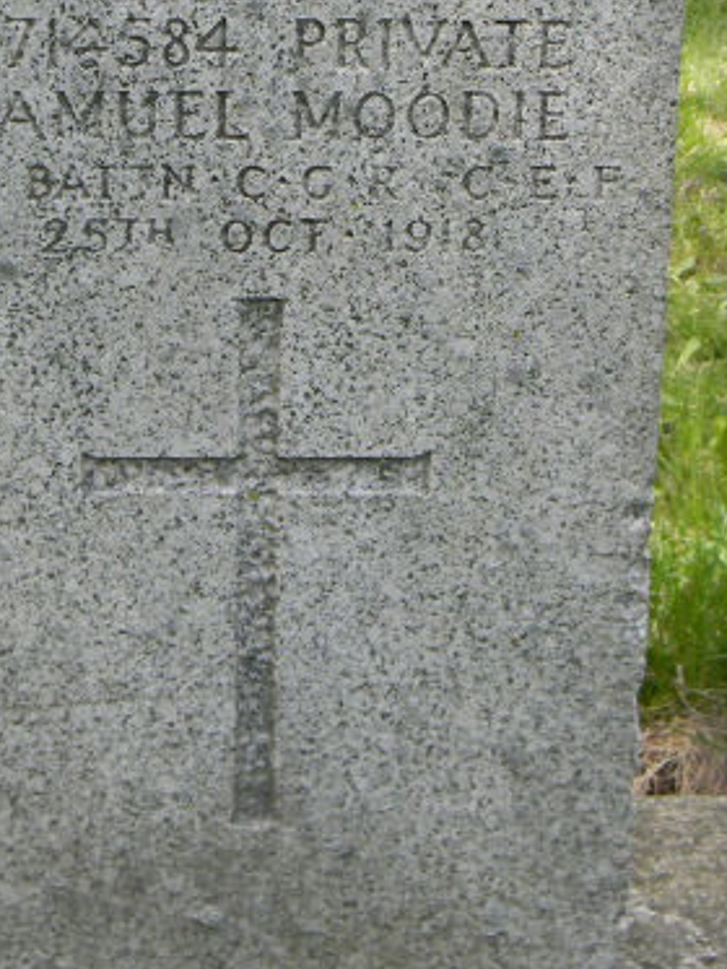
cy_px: 187
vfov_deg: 21.9
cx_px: 291
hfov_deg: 16.8
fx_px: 2463
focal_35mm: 88
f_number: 3.8
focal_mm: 7.3
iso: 80
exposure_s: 1/220
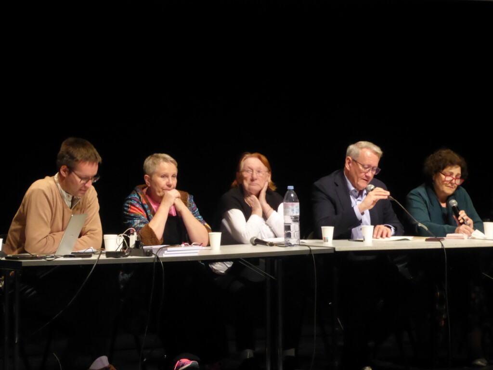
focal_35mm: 151
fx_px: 2151
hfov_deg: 13.1
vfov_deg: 9.8
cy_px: 185
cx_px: 246
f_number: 8
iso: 1000
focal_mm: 27.1
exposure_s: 1/5
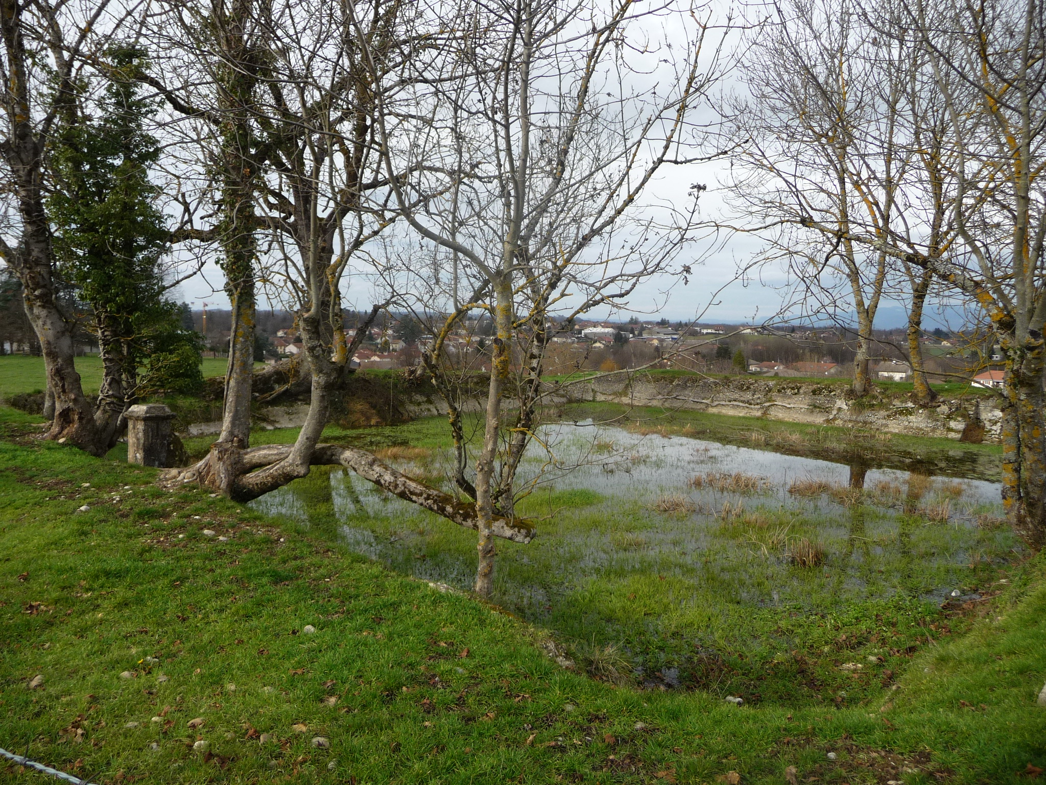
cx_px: 523
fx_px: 846
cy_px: 392
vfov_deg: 49.7
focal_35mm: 28
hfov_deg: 63.4
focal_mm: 4.7
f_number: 3.3
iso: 100
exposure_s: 1/320
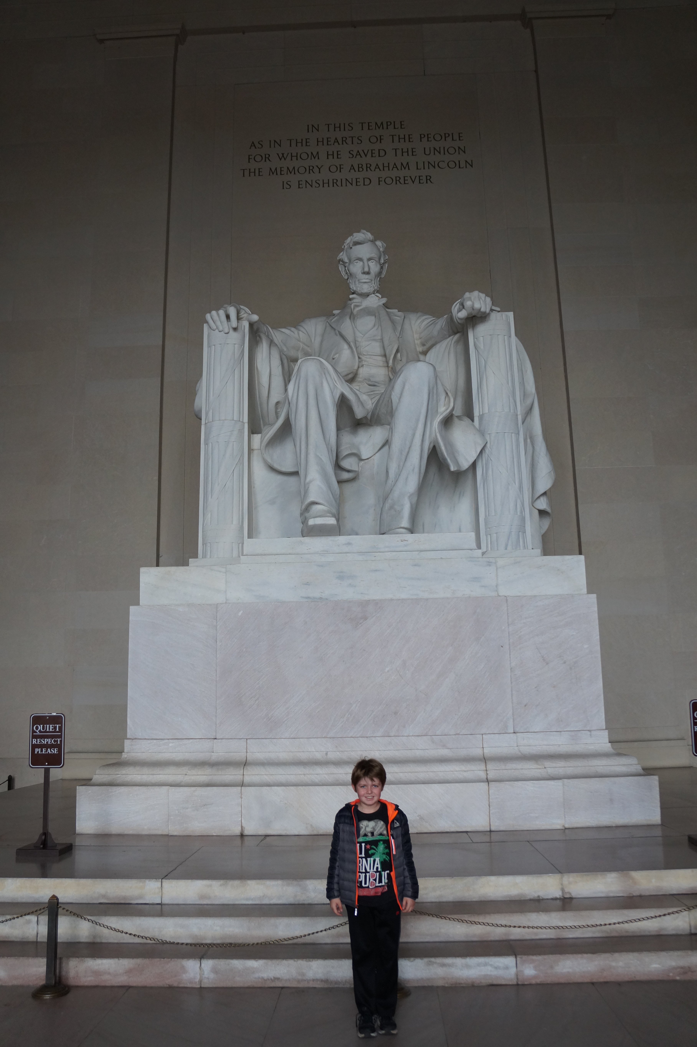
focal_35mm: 28
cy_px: 524
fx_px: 828
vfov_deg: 64.6
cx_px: 348
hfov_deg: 45.6
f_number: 4
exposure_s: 1/160
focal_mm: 19
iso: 640
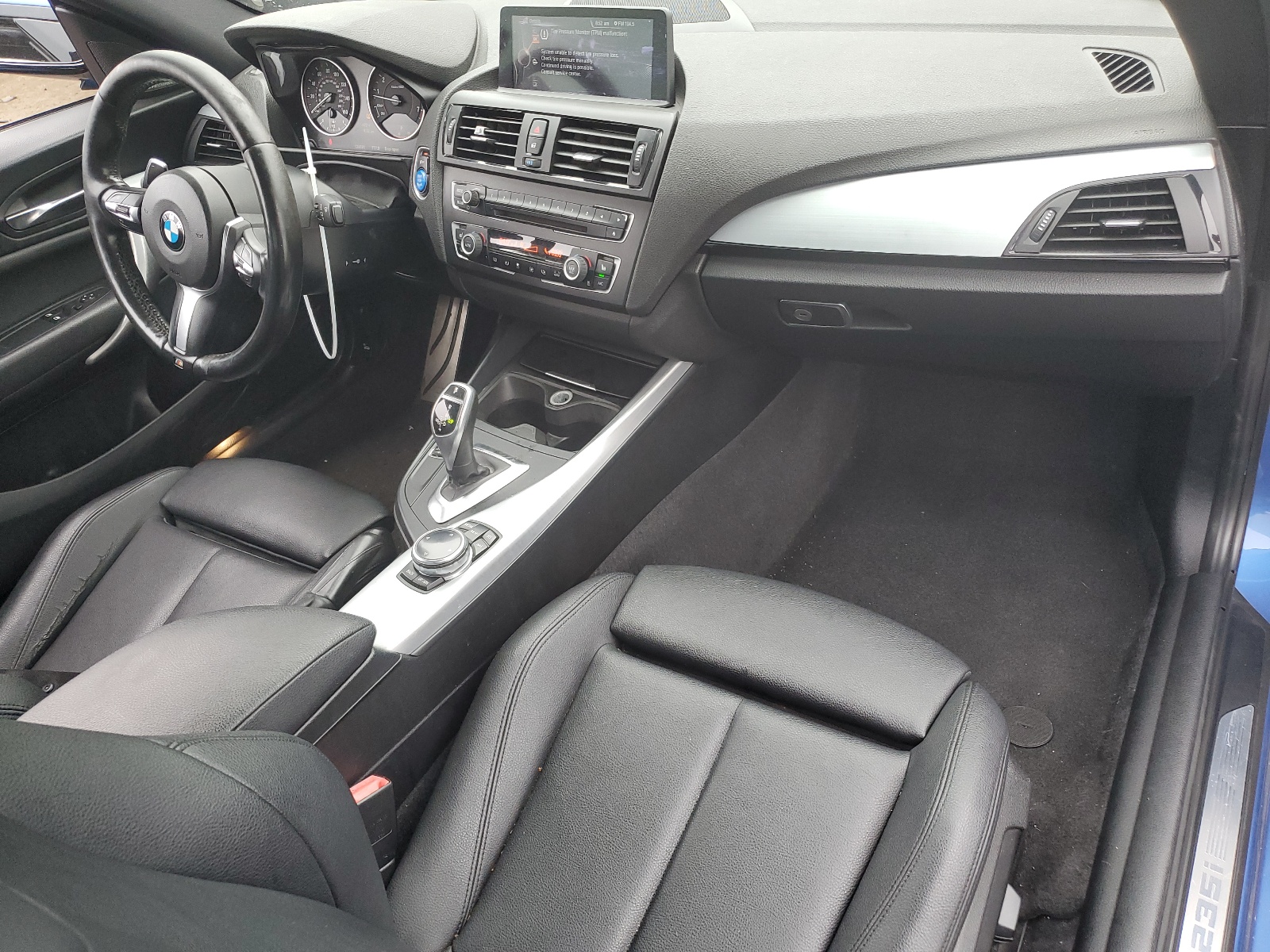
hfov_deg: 67.3
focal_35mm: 26
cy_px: 476
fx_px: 954
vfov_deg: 53.1
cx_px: 635
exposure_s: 1/120
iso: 91
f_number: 1.5
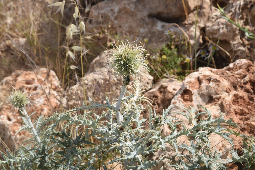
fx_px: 354
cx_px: 128
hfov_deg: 39.6
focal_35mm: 50
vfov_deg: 27.0
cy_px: 85
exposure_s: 1/100
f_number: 18
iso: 200
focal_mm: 50
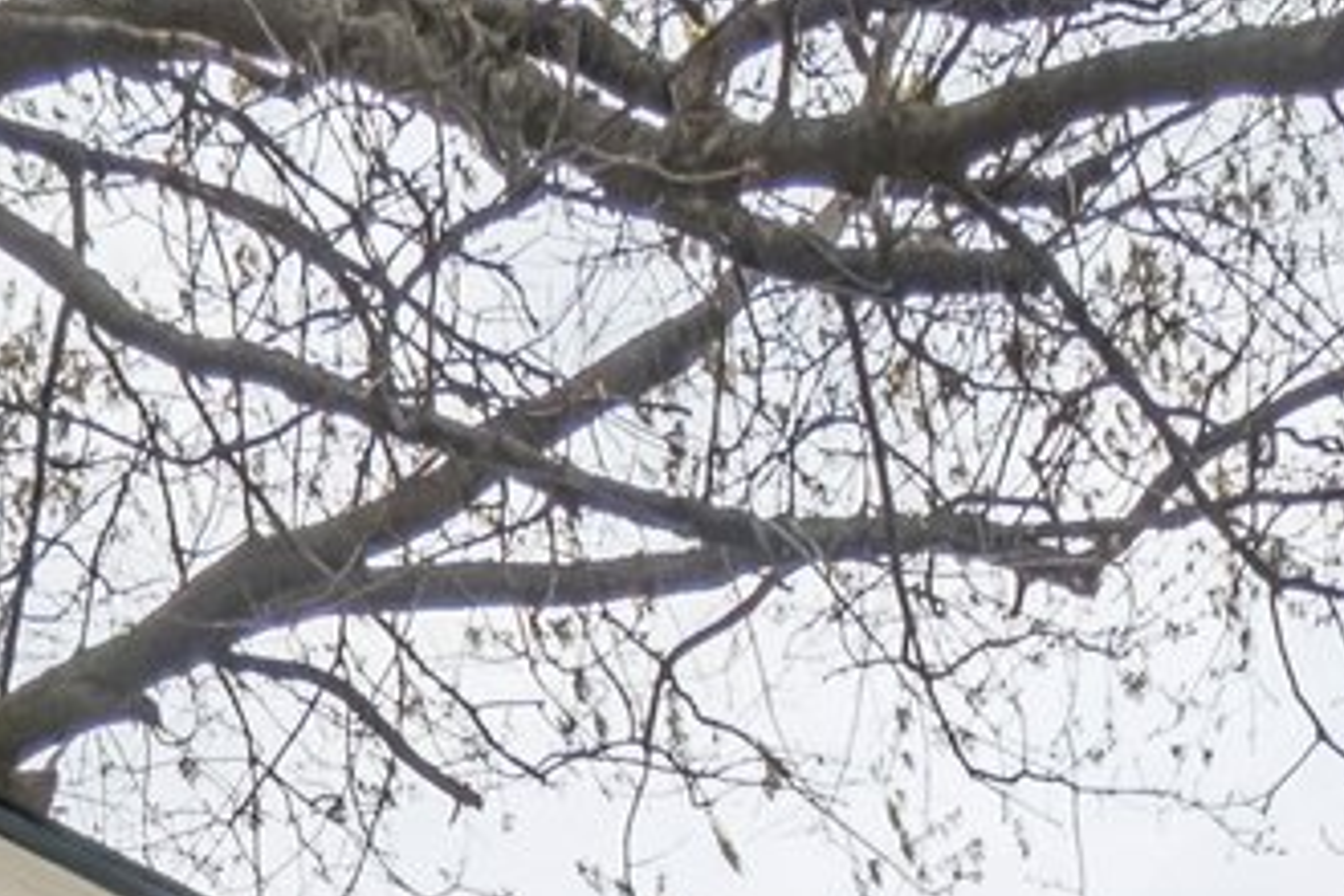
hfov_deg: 21.9
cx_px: 758
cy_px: 2755
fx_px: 3472
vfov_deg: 10.3
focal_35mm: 93
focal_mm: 10
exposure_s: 1/320
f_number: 8
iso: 100
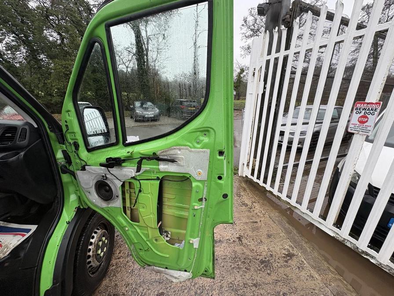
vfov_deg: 85.7
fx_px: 159
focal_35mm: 14
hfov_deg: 102.1
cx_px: 197
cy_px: 148
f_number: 2.2
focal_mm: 2.22
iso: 80
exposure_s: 1/99
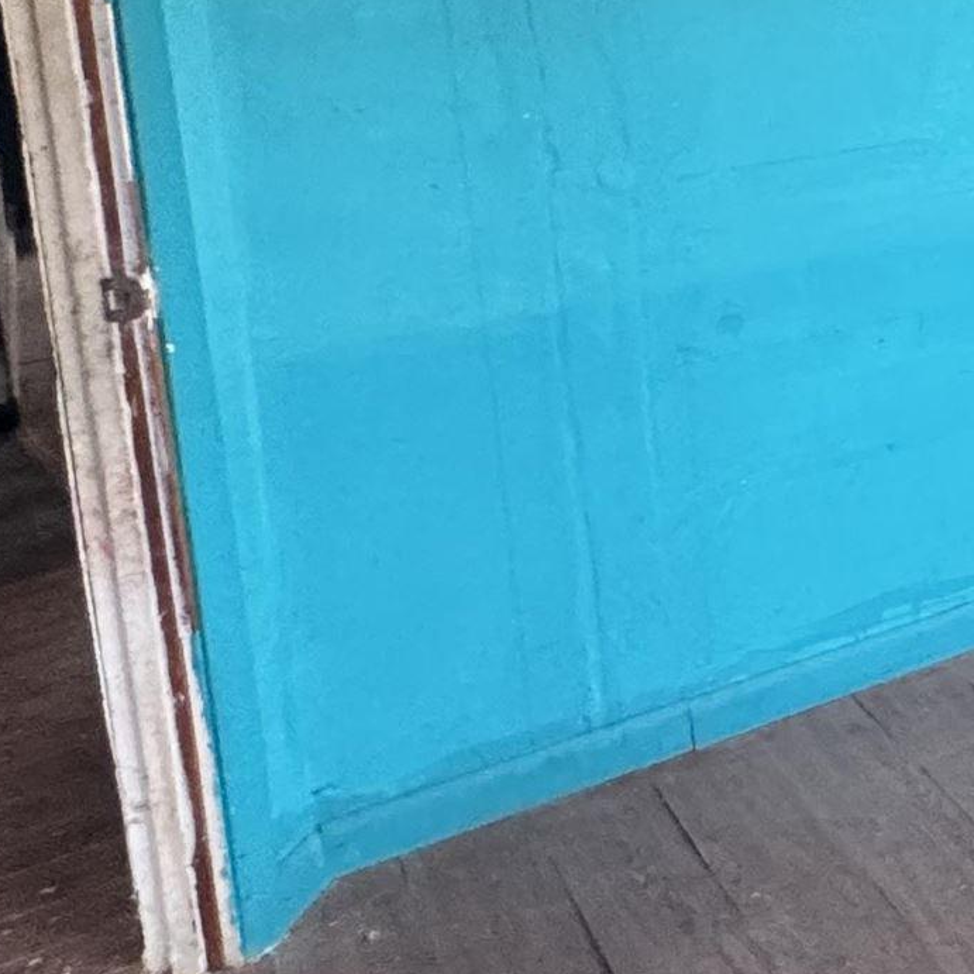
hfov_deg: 20.9
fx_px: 1751
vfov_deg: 28.8
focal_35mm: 55
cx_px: 1763
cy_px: -37
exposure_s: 1/60
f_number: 2.2
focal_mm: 2.22
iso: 500
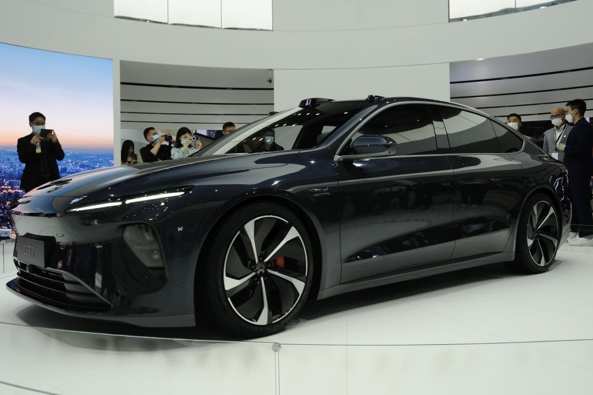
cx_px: 297
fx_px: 609
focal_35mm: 37
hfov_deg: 51.9
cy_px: 193
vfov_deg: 35.9
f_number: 6.3
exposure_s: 1/20
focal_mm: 24
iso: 400
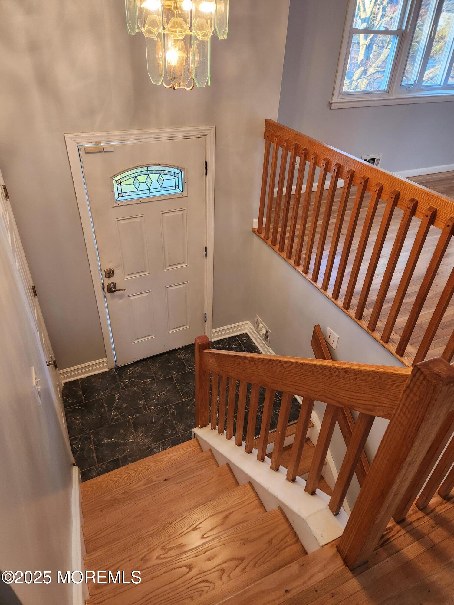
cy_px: 302
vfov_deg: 73.9
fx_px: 402
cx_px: 227
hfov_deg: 58.9
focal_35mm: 23
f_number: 1.8
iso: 320
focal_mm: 5.4
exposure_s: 1/120
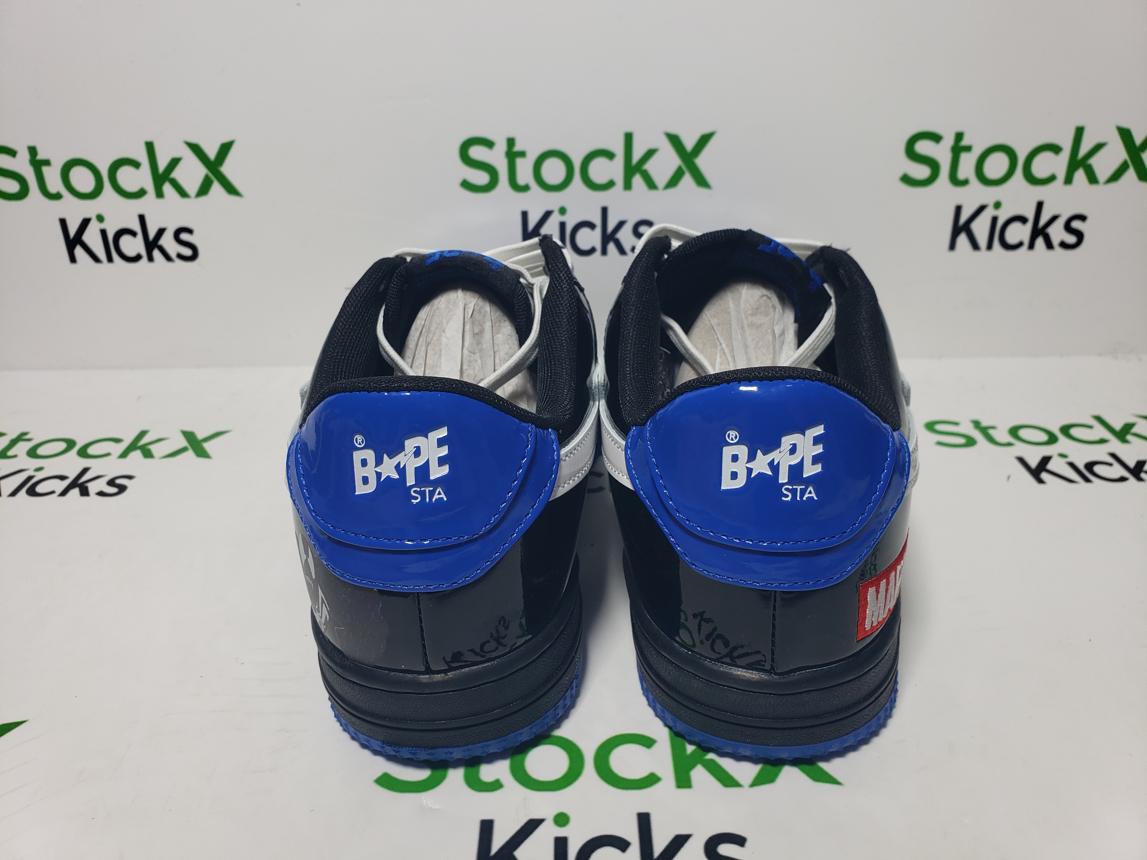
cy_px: 430
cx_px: 574
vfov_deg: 53.1
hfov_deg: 67.3
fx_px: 862
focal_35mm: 26
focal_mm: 4.3
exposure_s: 1/221
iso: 50
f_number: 2.4
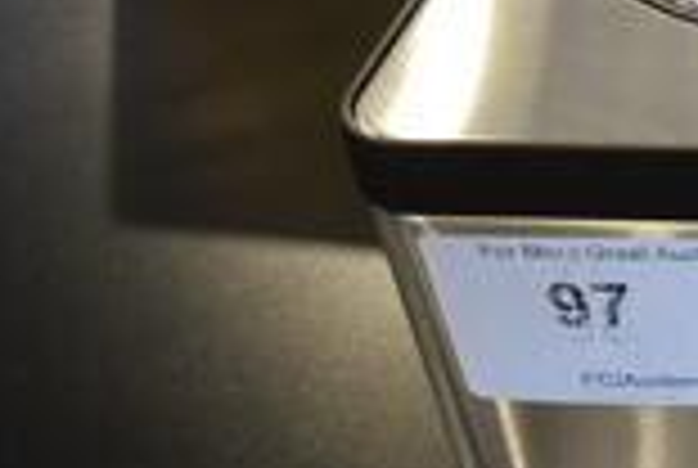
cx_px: 1328
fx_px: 2059
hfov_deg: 15.8
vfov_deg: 12.9
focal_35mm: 106
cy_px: 50
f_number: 3.5
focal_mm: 18
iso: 360
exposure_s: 1/30
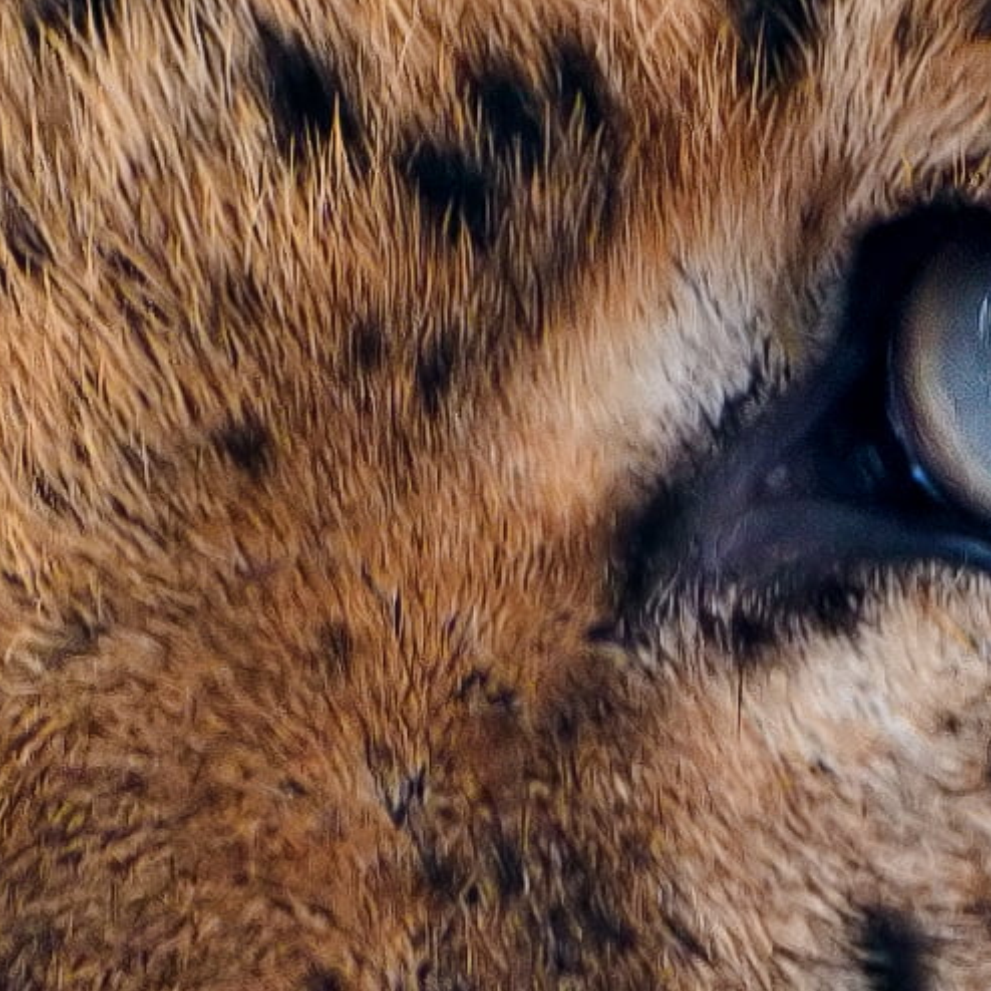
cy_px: 1023
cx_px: 997
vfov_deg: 0.6
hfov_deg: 0.6
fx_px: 94771
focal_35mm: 2926
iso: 800
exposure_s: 1/60
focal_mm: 400
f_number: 4
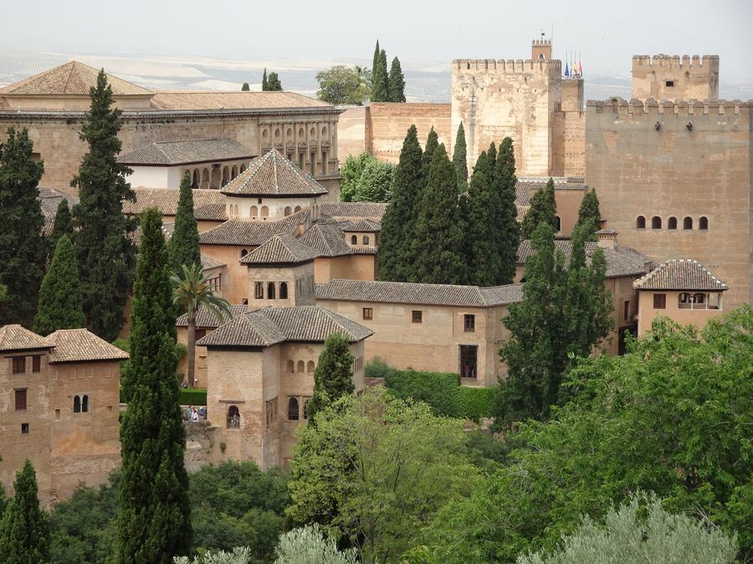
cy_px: 282
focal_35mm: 143
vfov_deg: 10.4
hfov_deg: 13.8
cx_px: 376
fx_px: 3111
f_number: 5.6
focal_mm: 24.36
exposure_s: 1/200
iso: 80
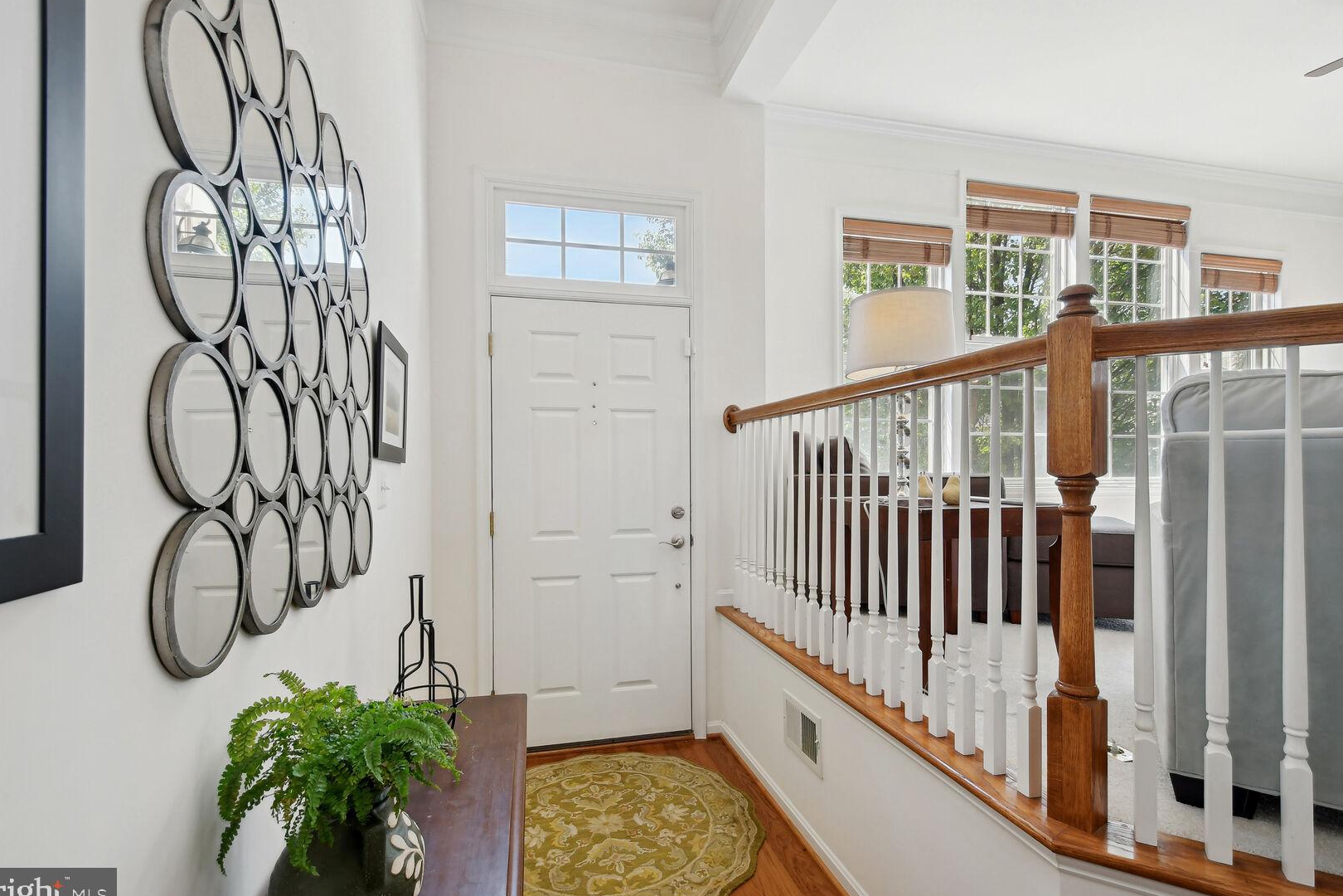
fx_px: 597
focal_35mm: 16
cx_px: 678
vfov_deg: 73.7
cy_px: 441
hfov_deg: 96.7
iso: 640
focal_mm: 10
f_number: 6.3
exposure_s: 1/80
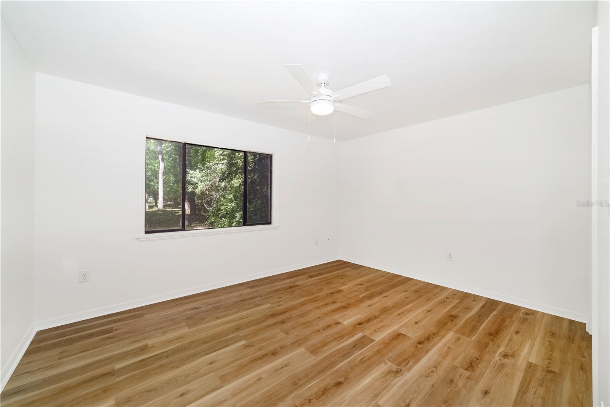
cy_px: 204
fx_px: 254
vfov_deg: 77.3
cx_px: 305
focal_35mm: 15
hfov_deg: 100.4
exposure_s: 1/20
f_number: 13
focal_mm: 15
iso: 400
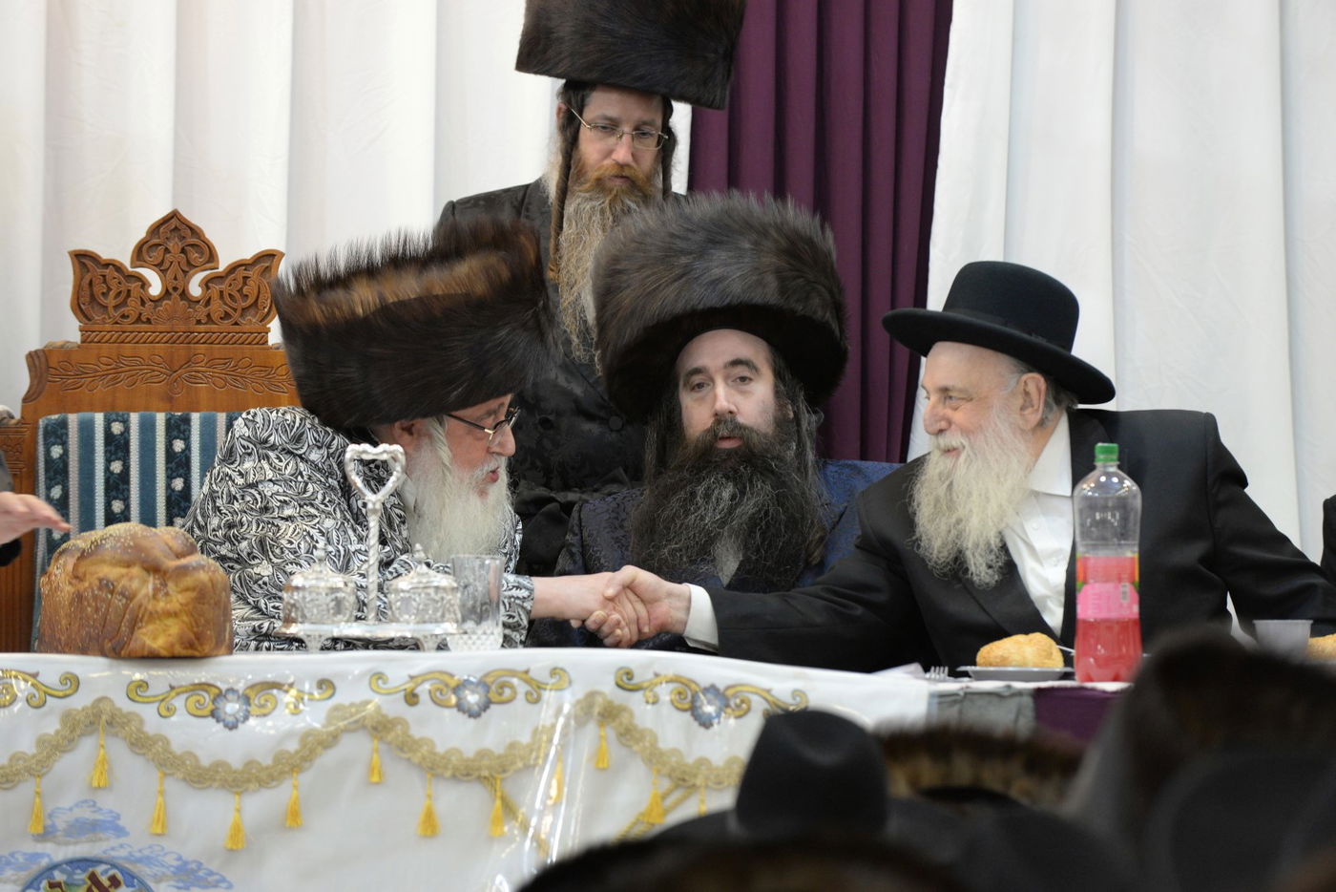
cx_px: 668
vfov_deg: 7.2
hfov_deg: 10.8
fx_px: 7052
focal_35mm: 190
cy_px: 446
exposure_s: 1/100
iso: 2000
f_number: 4.5
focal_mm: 190
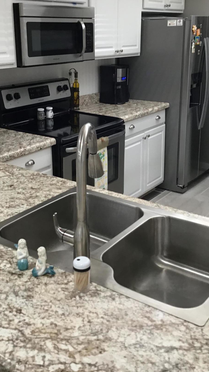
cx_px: 105
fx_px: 414
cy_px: 142
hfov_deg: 28.4
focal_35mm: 42
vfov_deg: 48.0
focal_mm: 3.3
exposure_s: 1/30
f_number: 2.4
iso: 64
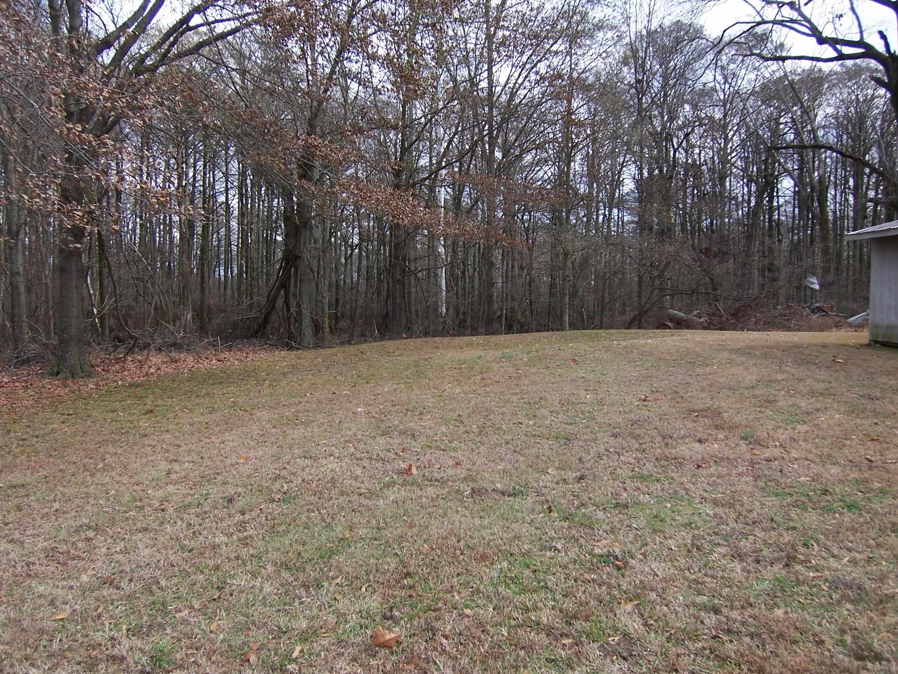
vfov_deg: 56.8
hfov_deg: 71.6
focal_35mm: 24
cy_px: 330
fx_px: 623
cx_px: 439
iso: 64
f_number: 2.8
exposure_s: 1/250
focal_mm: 3.8
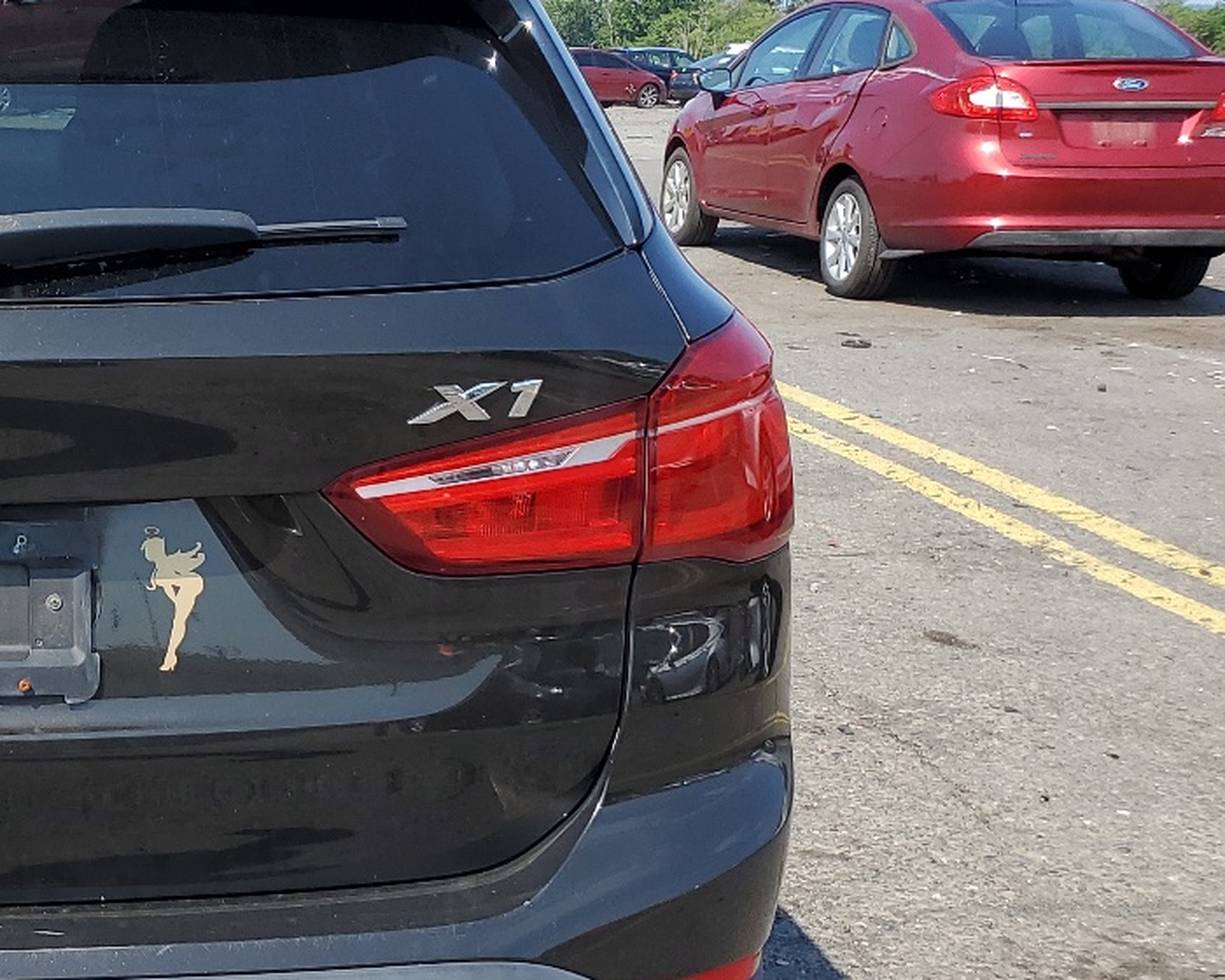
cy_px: 588
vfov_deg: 26.2
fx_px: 2103
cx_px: -98
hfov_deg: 29.5
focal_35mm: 58
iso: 50
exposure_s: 1/2000
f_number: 1.5
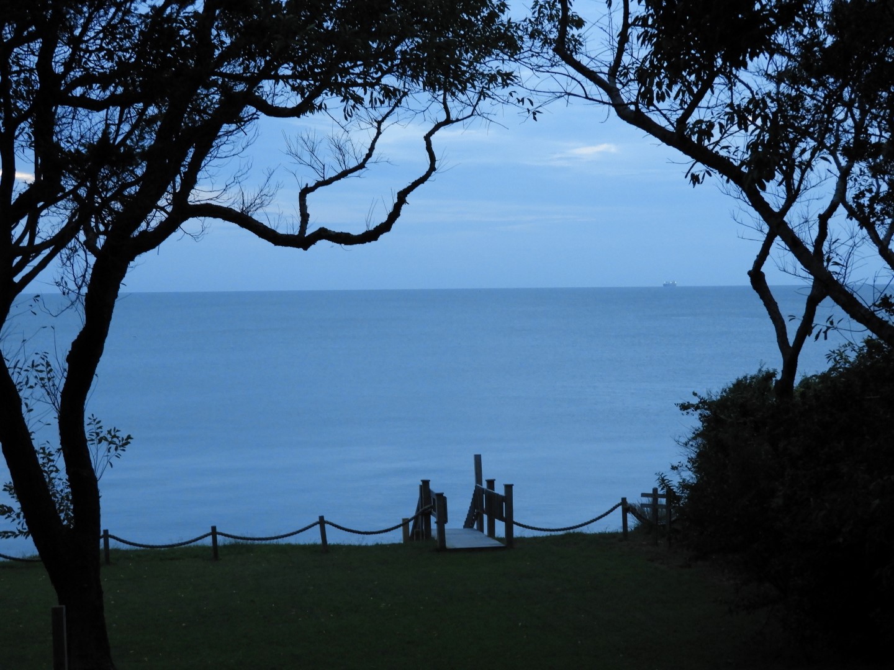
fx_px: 1808
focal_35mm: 70
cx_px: 447
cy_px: 335
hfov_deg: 27.8
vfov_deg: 21.0
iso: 400
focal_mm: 12.5
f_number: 4.5
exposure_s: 1/30
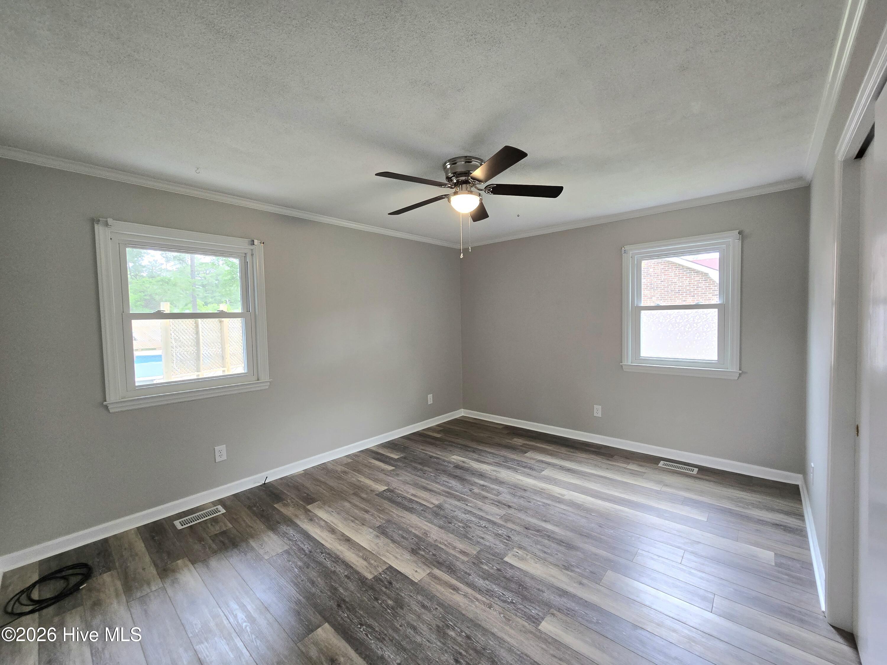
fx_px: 333
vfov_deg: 89.9
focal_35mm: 13
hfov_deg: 106.2
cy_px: 332
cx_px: 444
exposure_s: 1/60.2
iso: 160
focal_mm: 2.2
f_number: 2.2
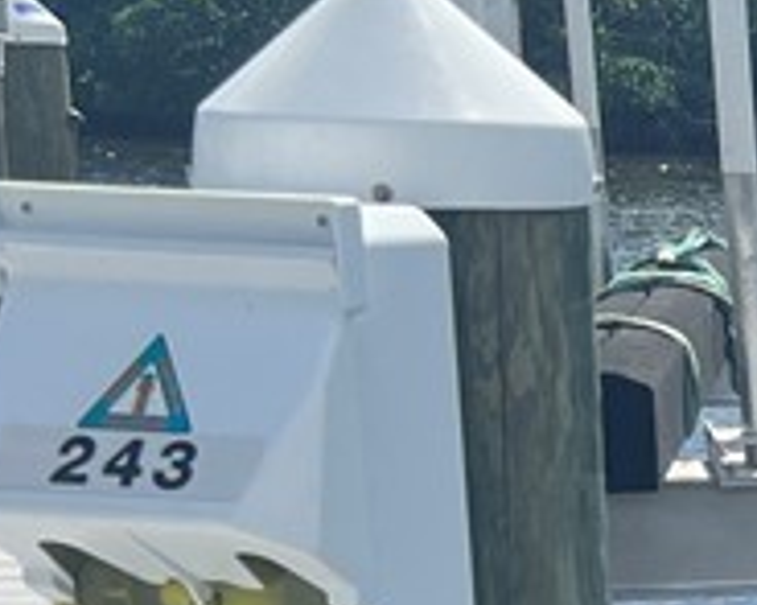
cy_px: 951
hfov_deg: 11.6
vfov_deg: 10.5
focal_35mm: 141
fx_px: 3157
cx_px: 1711
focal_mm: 5.7
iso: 50
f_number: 1.5
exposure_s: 1/3831
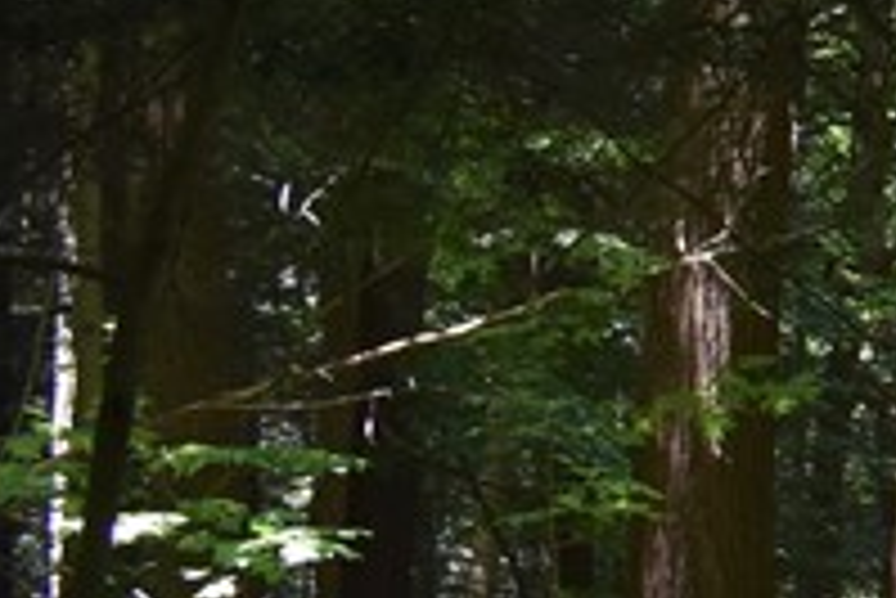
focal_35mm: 147
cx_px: 2281
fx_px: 3661
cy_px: 227
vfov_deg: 9.3
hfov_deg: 11.2
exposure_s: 1/100
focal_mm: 18
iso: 400
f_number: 5
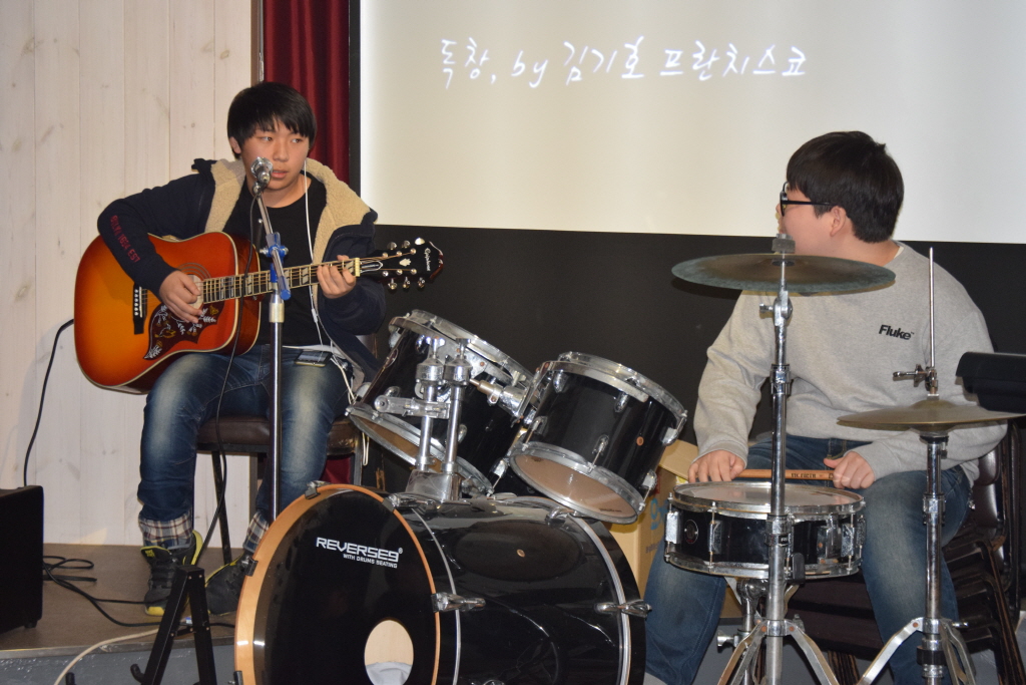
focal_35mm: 99
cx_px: 513
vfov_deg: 13.8
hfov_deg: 20.6
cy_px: 342
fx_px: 2822
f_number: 4.2
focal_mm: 66
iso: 1600
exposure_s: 1/60
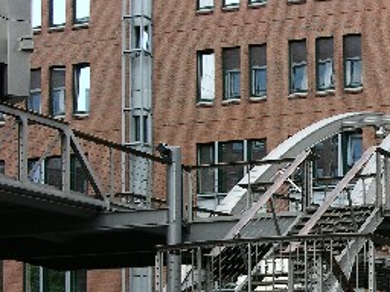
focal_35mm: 142
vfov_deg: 10.4
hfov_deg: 13.6
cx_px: 418
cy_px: 259
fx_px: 1600
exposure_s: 1/78.4
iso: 50
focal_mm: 15.7
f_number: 5.1
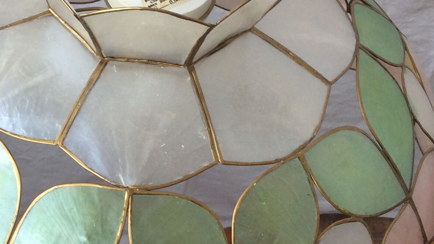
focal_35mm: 77
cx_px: 106
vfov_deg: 15.7
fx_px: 886
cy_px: 148
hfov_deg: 27.1
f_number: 2.4
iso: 32
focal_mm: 3.3
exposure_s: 1/50
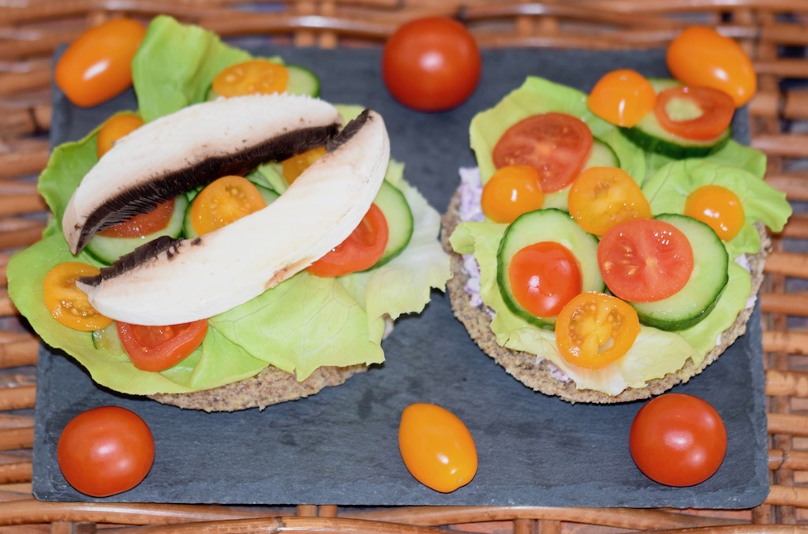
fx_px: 3526
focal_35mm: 158
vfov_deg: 8.7
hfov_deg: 13.1
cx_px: 404
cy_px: 267
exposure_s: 1/60
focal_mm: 105
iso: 800
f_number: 3.5
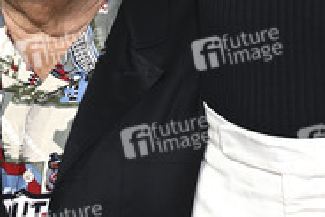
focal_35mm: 235
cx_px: 13
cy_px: 5
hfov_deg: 8.7
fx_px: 2123
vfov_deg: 5.8
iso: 1250
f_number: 5.6
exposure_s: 1/200
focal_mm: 96
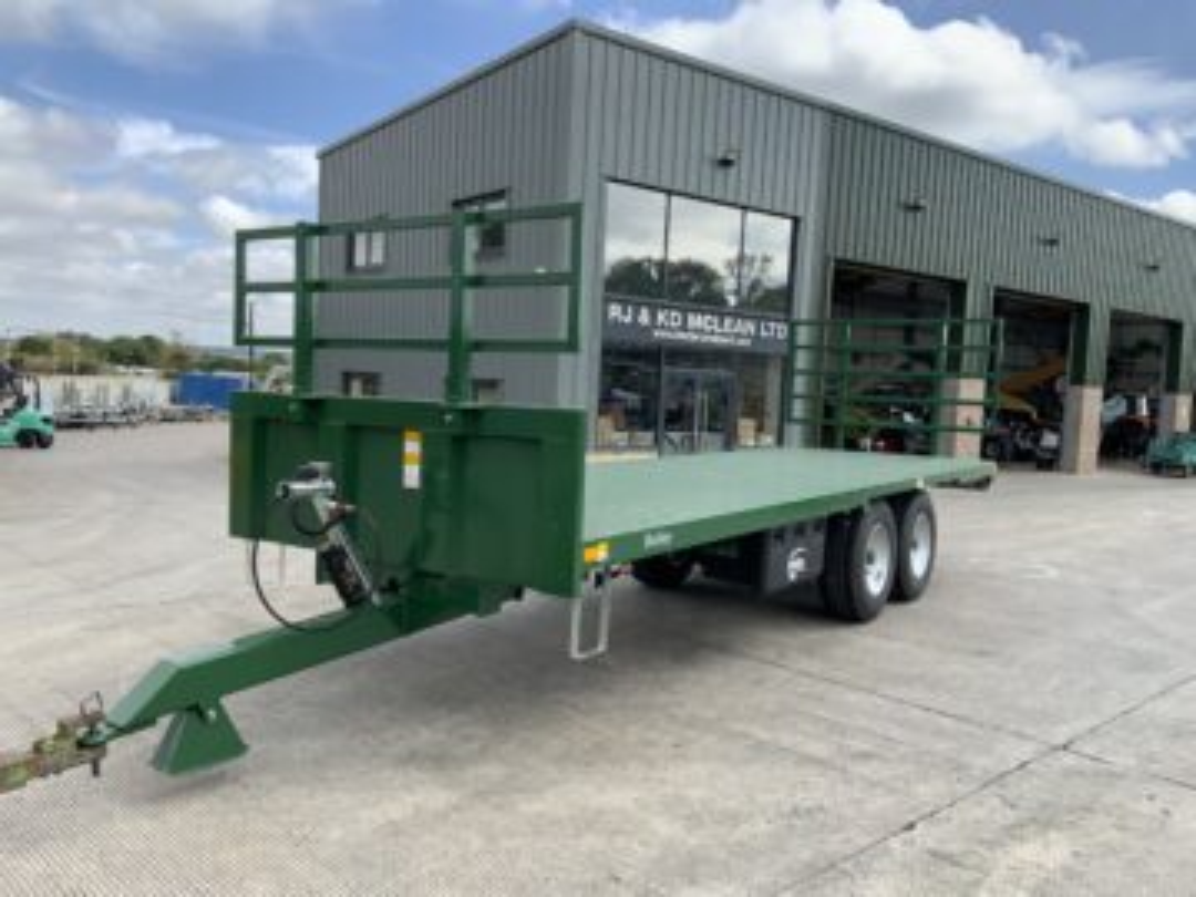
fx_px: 1002
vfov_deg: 48.2
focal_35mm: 29
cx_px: 598
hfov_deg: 61.7
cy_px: 448
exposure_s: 1/1121
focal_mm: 3
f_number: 1.8
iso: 16
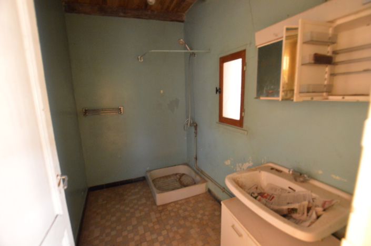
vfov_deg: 77.2
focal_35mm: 15
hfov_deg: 100.5
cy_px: 123
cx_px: 186
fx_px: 154
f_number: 3.5
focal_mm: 10
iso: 3200
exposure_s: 1/1.3
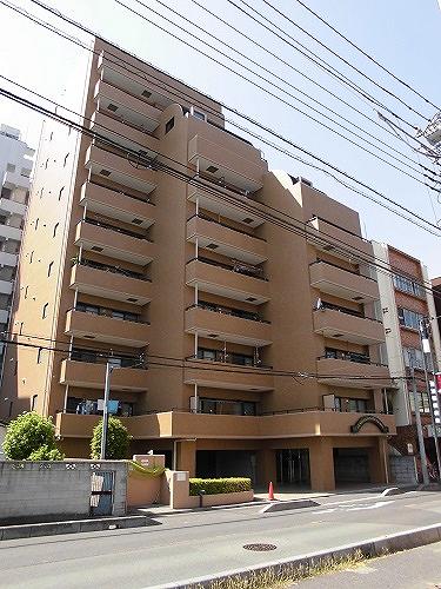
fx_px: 442
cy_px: 294
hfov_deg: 53.1
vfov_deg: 67.3
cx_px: 220
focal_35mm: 26
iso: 100
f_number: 3.5
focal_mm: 4.6
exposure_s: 1/250
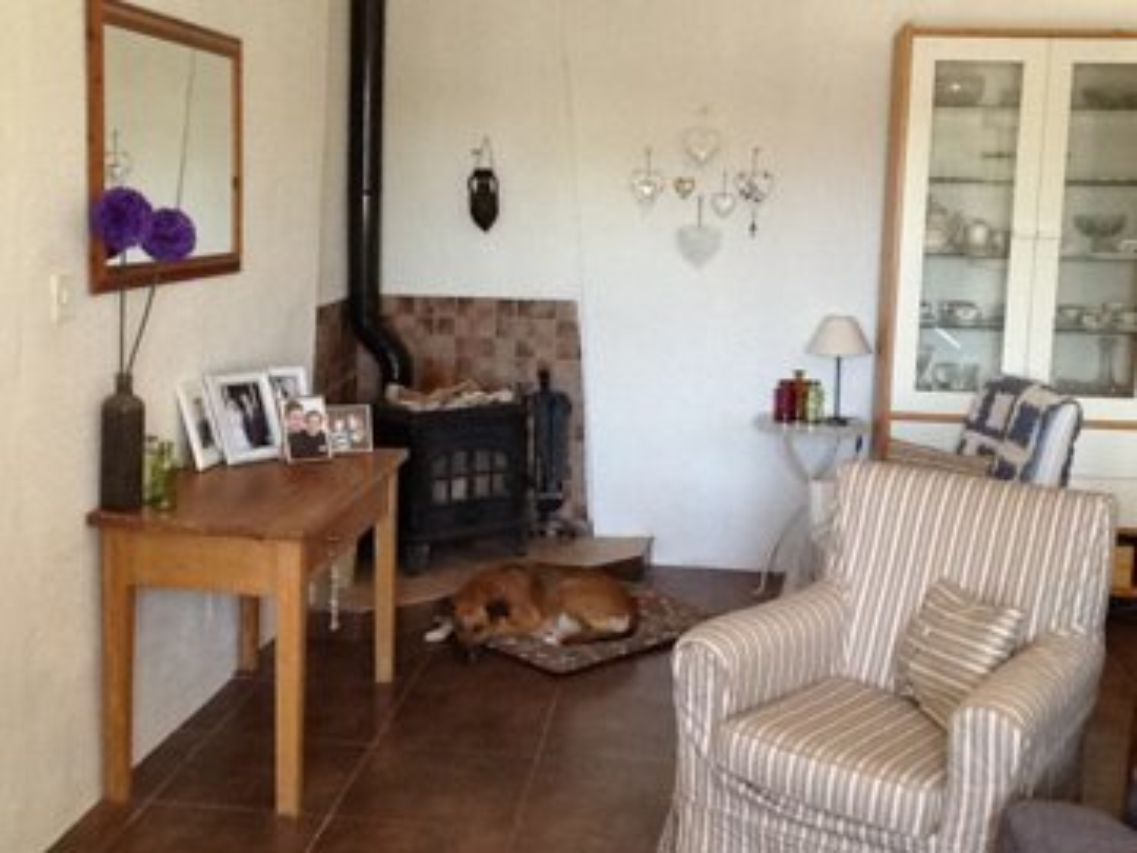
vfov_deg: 32.9
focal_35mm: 44
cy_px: 426
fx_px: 1445
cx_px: 568
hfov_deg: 42.9
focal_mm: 2.03
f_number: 2.4
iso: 125
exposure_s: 1/30
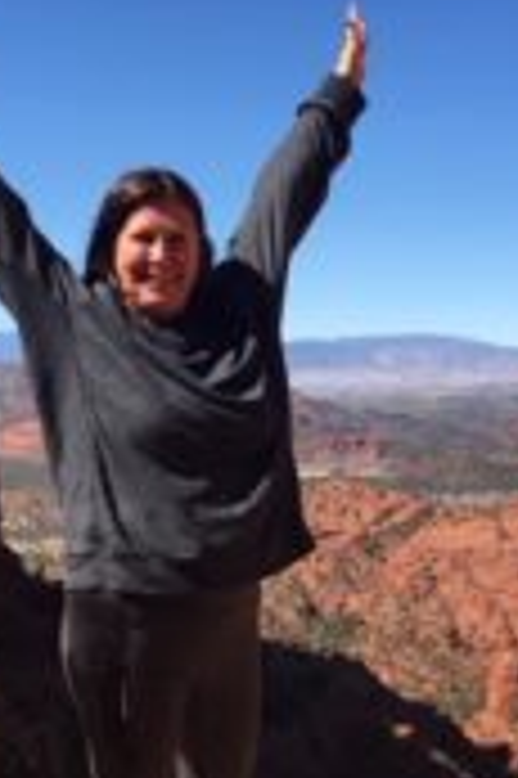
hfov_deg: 20.3
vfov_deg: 30.3
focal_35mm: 66
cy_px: 513
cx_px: 426
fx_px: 1427
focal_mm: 4.15
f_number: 2.2
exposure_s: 1/1282
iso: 25
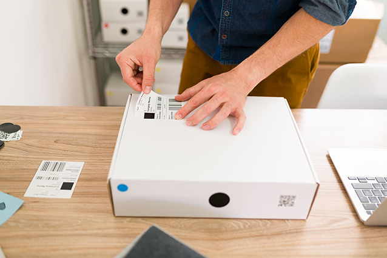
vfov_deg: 37.8
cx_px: 194
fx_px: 376
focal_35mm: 35
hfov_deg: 54.4
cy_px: 129
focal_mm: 35
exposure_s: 1/160
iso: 500
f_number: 1.8
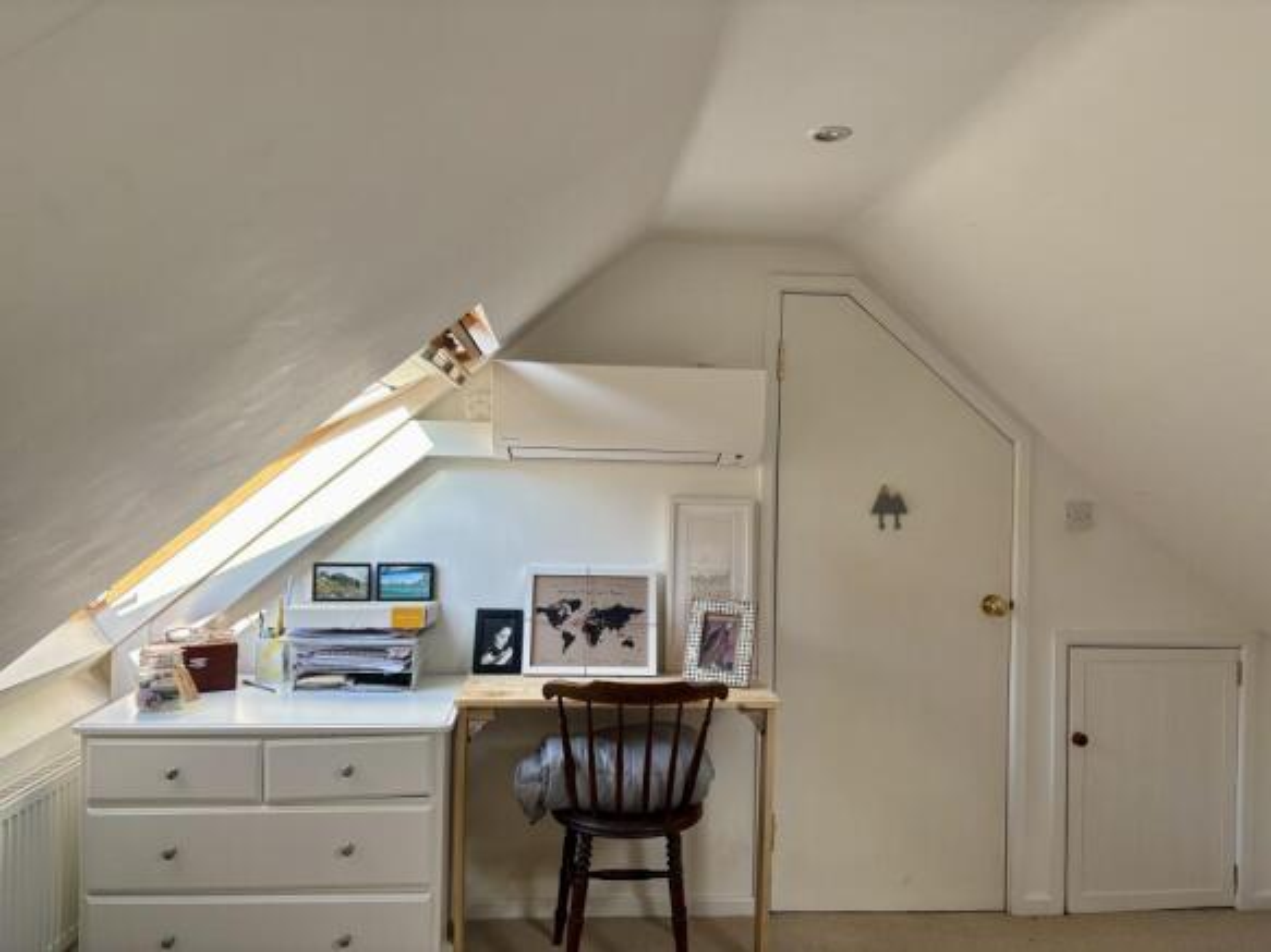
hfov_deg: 67.3
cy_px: 476
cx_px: 636
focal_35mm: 26
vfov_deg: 53.0
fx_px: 954
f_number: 1.6
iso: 64
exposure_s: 1/231
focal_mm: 5.96
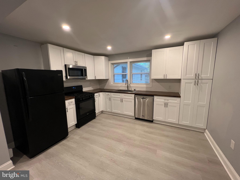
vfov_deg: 89.9
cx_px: 120
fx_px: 90
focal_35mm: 13
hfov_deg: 106.2
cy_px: 90
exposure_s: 1/60
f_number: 1.8
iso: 160
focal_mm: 1.57
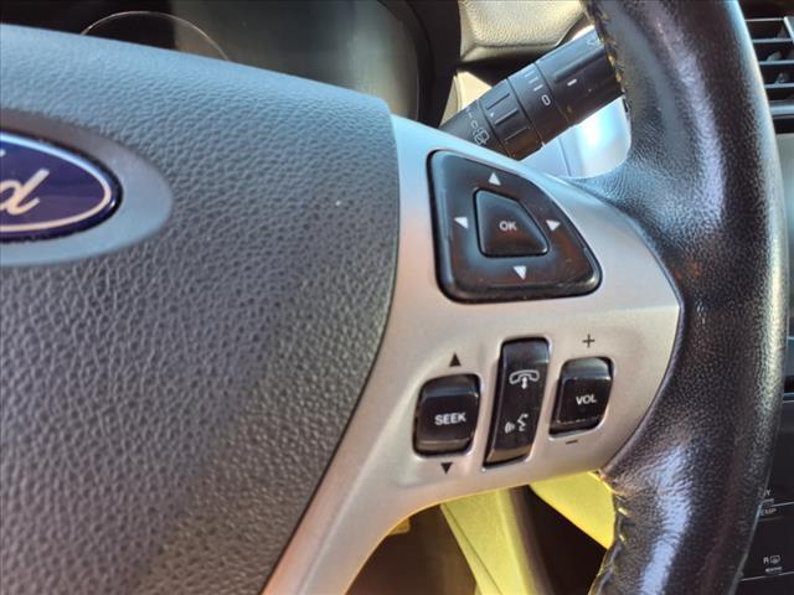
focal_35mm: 27
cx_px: 397
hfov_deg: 65.3
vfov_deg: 51.4
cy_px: 298
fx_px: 619
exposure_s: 1/120
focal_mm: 3.58
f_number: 1.9
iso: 50
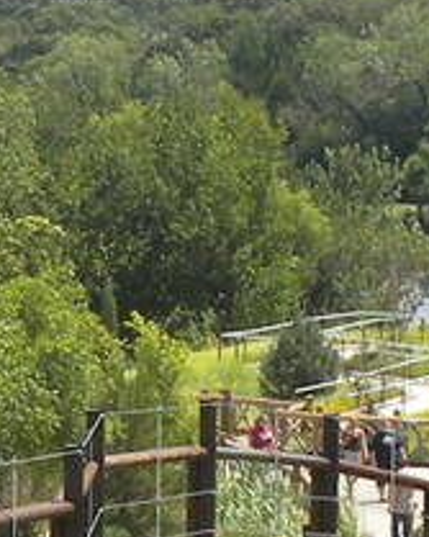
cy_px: 763
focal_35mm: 277
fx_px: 4399
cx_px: -134
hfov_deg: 5.5
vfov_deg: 6.9
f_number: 10
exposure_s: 1/77.1
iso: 64
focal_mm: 6.6
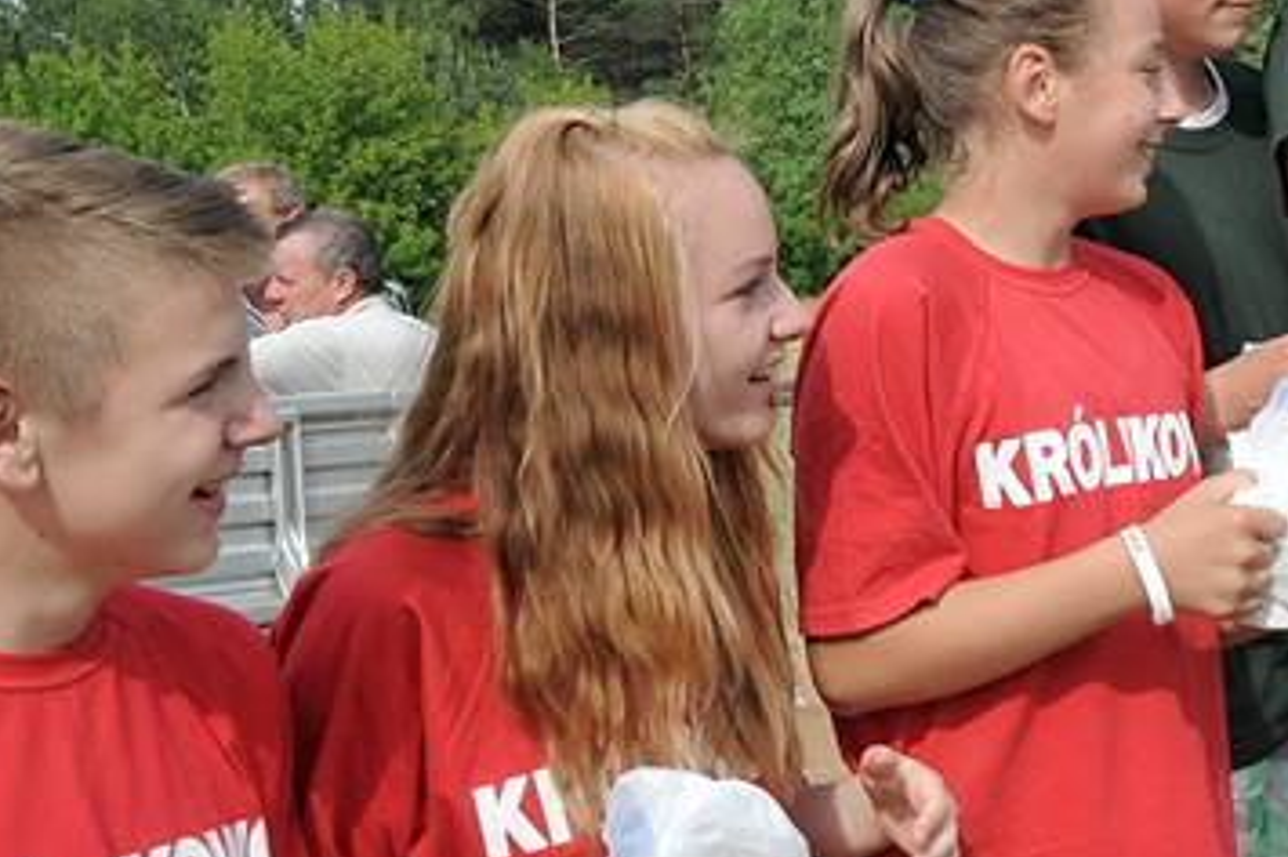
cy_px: 430
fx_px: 2824
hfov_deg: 23.7
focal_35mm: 79
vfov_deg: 17.2
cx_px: 1498
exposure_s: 1/640
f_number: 13
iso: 800
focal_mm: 22
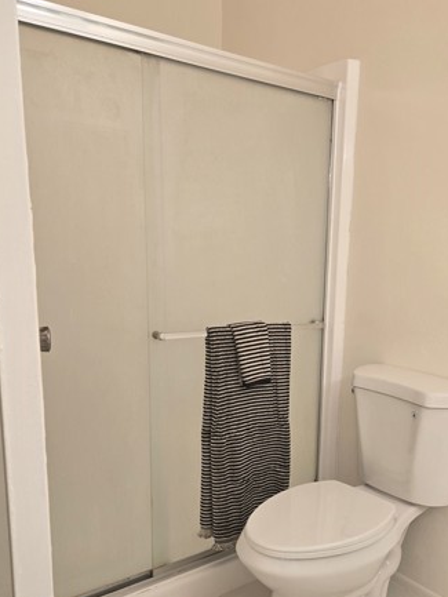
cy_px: 375
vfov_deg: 53.3
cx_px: 301
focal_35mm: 34
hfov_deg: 41.3
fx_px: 586
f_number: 1.8
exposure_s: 1/120
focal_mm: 5.4
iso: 50
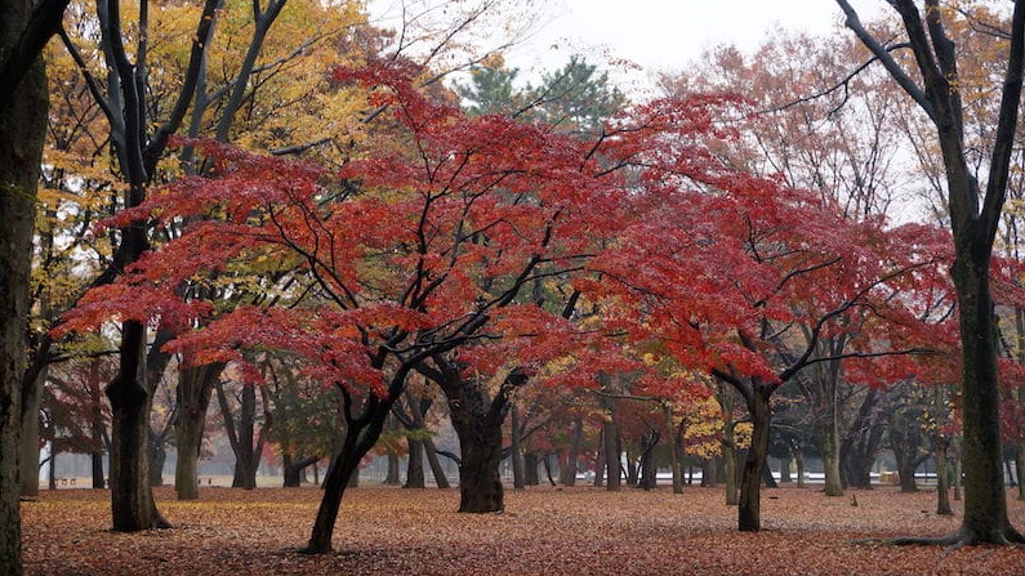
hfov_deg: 34.9
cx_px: 512
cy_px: 263
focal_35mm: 60
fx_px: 1631
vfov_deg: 20.0
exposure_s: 1/60
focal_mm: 38
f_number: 5.6
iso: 200
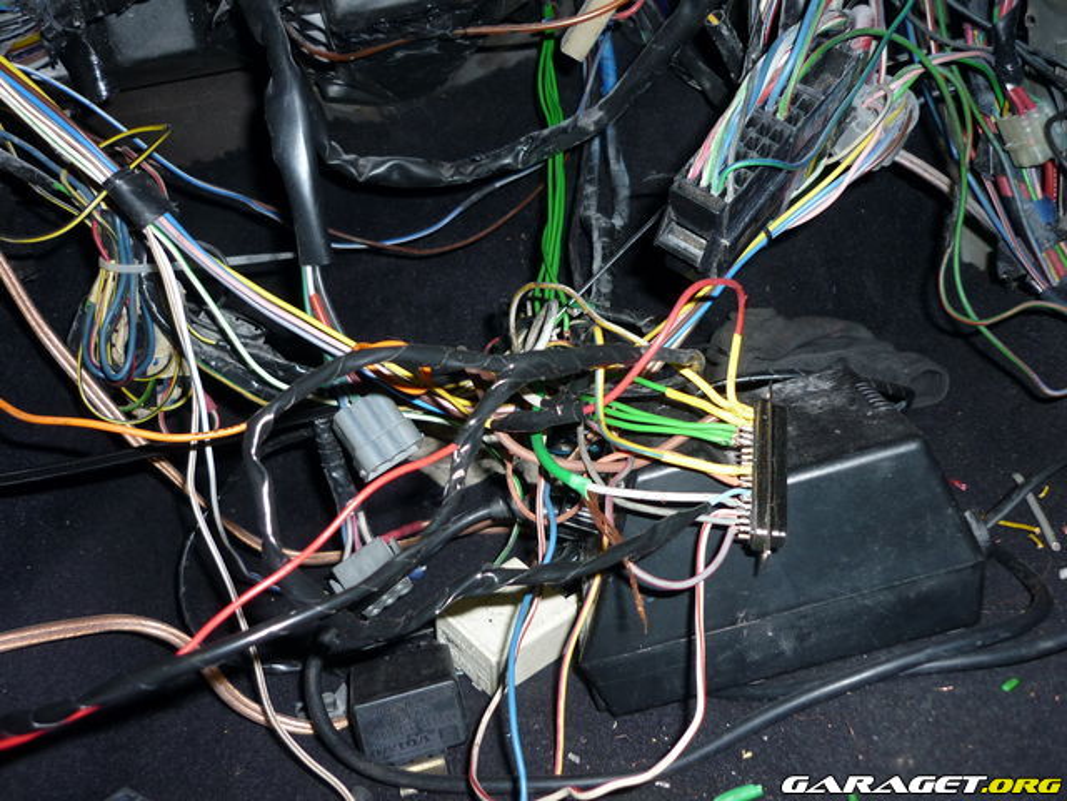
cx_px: 534
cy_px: 400
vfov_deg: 42.9
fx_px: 1017
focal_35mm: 33
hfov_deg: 55.4
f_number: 2.8
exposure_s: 1/30
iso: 100
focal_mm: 5.5
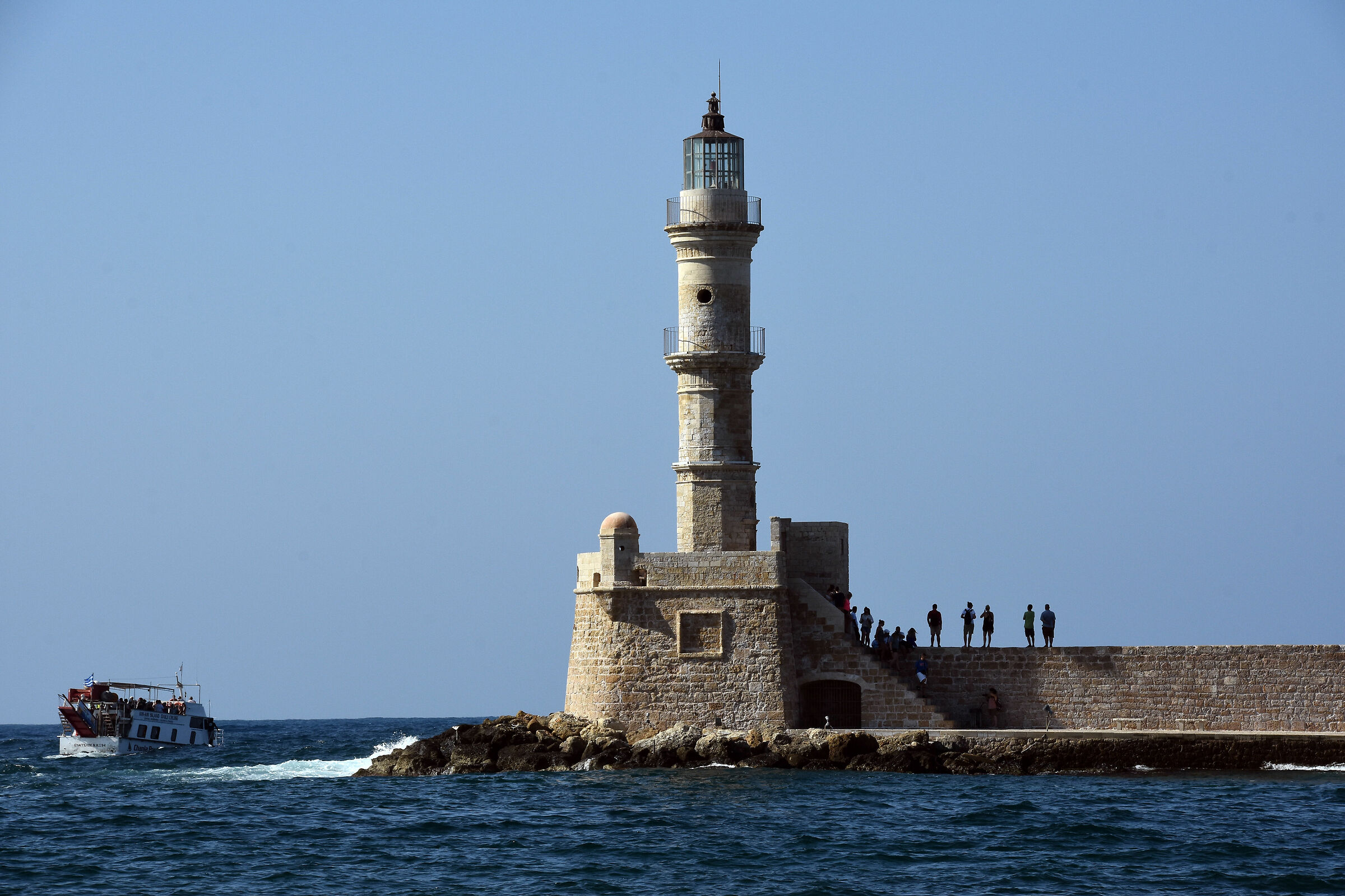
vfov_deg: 8.7
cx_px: 672
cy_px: 448
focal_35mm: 158
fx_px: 5884
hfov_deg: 13.0
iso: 250
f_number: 16
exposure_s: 1/800
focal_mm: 105
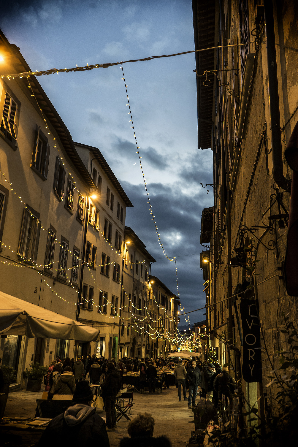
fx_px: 360
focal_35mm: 29
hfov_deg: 45.0
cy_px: 224
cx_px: 149
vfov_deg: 63.7
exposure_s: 1/25
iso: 500
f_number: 5.6
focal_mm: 29
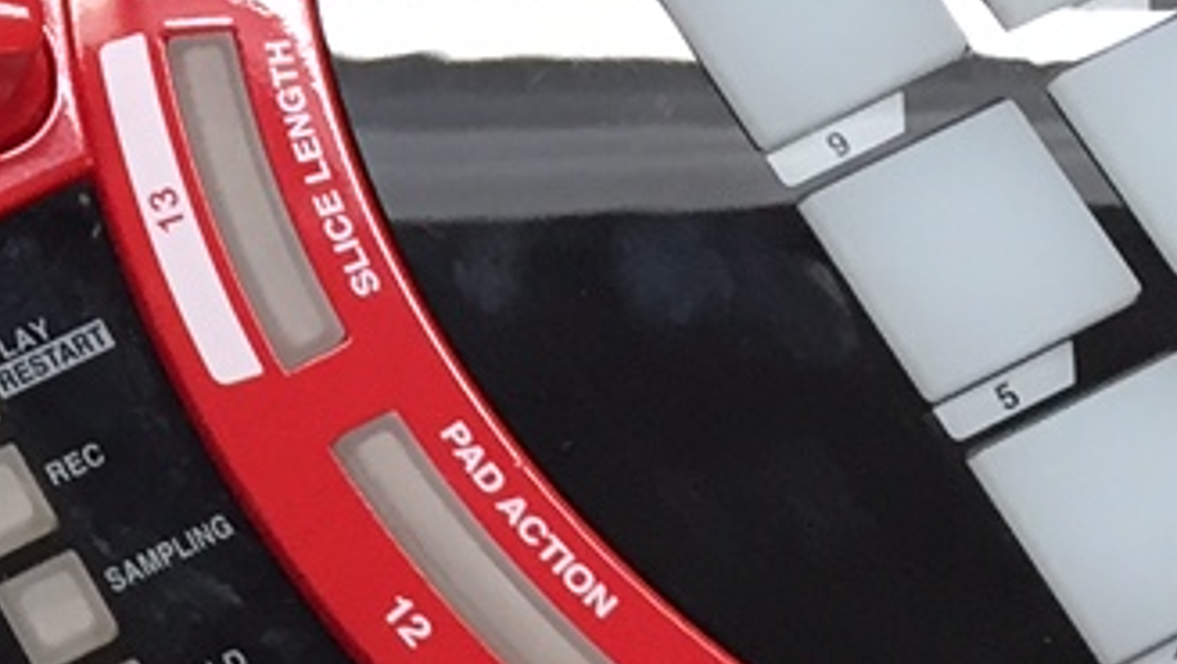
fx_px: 4903
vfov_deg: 7.5
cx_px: -545
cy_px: -492
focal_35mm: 157
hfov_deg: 13.0
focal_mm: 4.15
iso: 40
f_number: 2.2
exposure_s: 1/33
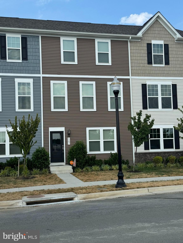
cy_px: 122
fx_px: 338
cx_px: 92
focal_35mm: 48
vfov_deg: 39.7
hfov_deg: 30.3
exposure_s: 1/2833
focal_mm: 6.76
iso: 64
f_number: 1.78
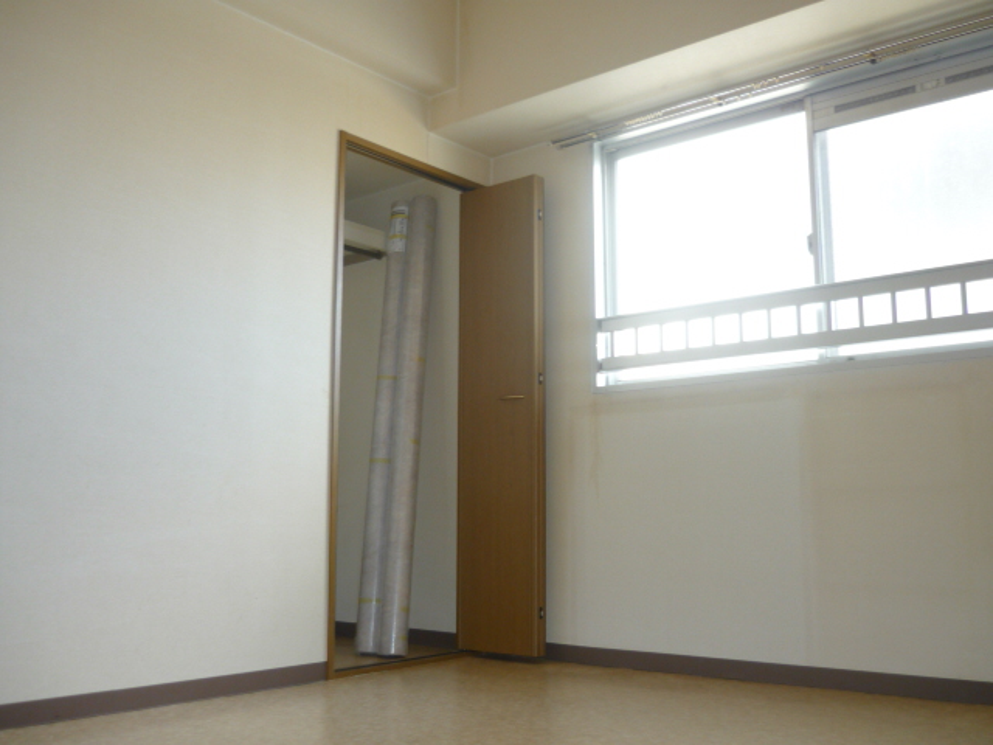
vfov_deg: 42.9
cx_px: 496
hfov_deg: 55.4
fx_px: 947
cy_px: 372
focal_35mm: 33
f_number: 2.8
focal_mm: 5.5
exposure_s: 1/30
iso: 100
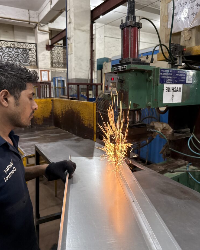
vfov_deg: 66.0
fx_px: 192
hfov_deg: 54.9
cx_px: 99
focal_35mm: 26
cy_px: 121
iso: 400
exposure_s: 1/50
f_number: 1.78
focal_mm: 6.76
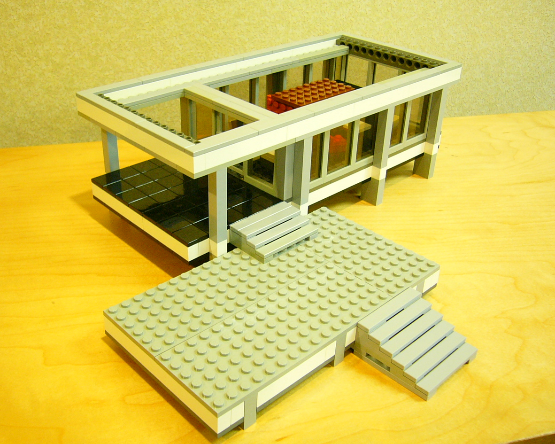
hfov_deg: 49.1
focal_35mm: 37
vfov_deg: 40.1
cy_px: 223
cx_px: 269
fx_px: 608
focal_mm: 5.8
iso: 150
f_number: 2.8
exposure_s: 1/8
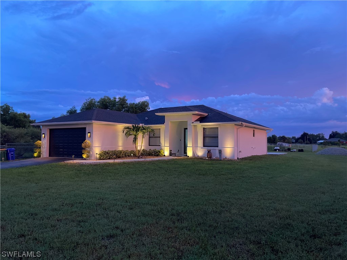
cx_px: 174
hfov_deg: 67.3
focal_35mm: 26
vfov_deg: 53.1
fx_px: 261
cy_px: 130
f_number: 1.6
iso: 400
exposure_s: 1/60
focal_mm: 5.1
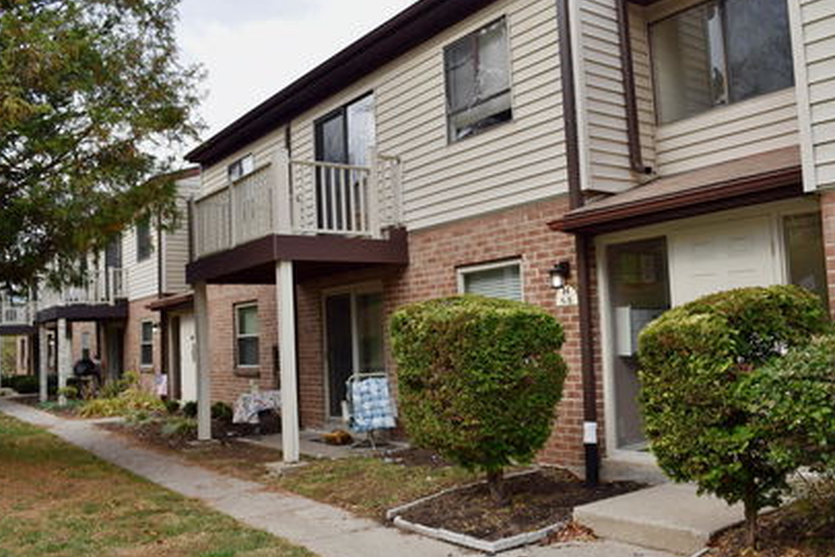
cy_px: 285
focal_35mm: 32
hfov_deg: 58.7
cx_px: 431
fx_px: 742
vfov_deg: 41.1
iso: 100
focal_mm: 18
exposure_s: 1/160
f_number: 6.3
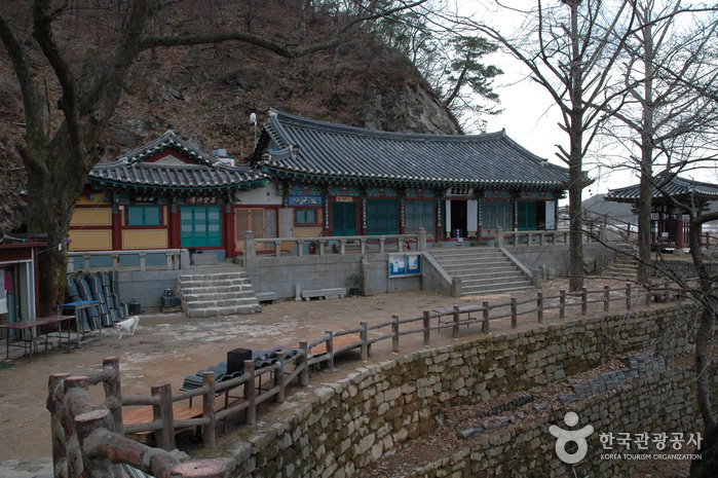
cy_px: 239
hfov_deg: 67.4
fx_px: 538
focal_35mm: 27
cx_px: 359
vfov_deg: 47.9
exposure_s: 1/100
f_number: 9
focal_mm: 18
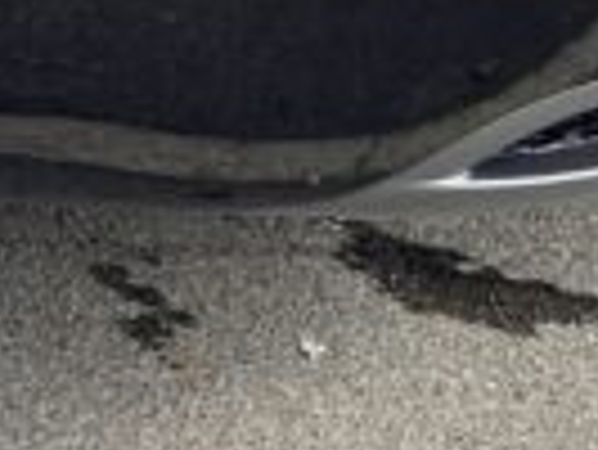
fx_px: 2697
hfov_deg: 11.9
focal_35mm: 156
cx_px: -400
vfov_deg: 8.6
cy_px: -644
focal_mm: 4.25
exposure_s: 1/333
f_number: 1.8
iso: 32
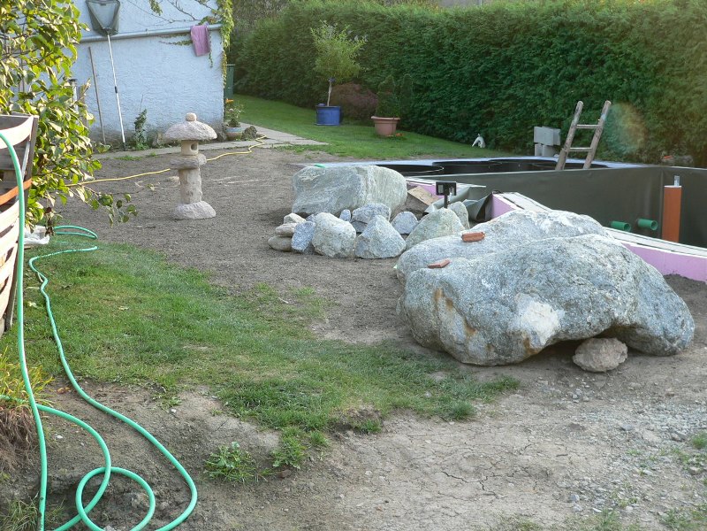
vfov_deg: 28.6
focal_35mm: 51
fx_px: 1042
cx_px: 354
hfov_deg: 37.5
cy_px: 266
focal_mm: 8.5
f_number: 2.8
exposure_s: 1/80
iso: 80
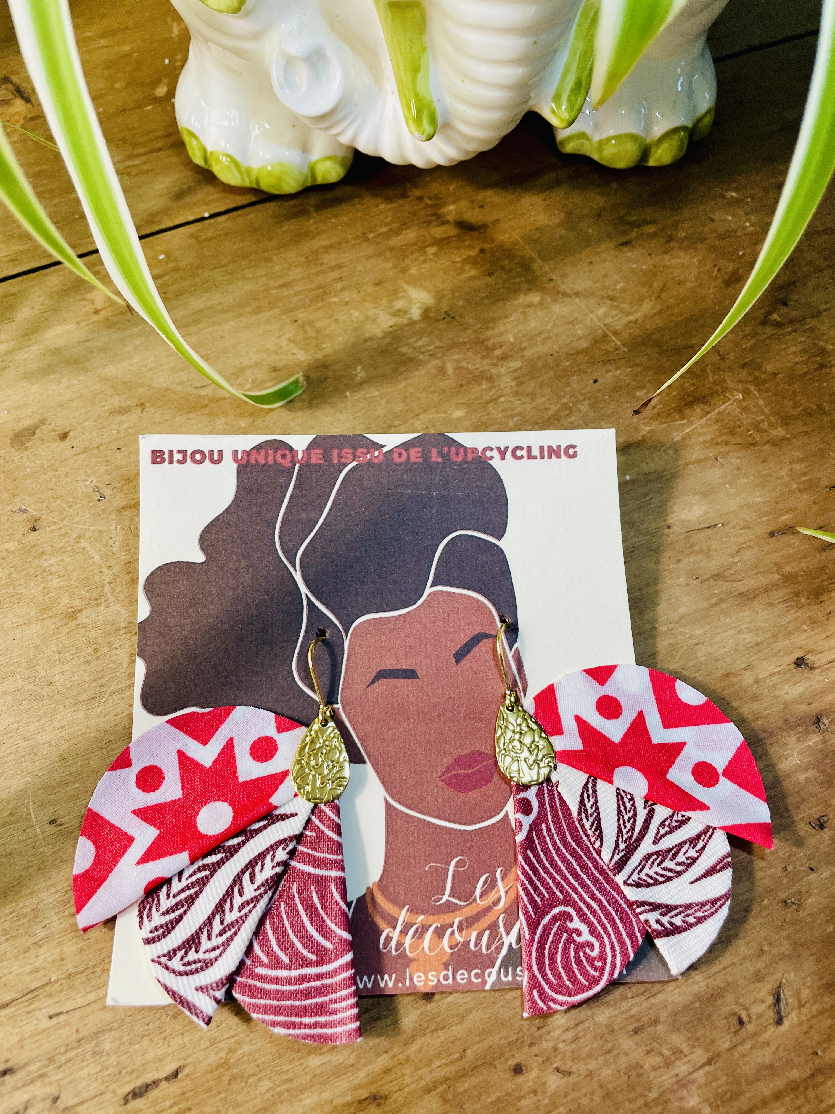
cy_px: 557
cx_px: 418
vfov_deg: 67.3
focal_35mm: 26
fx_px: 836
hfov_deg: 53.1
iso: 100
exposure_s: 1/100
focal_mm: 4.2
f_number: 1.6
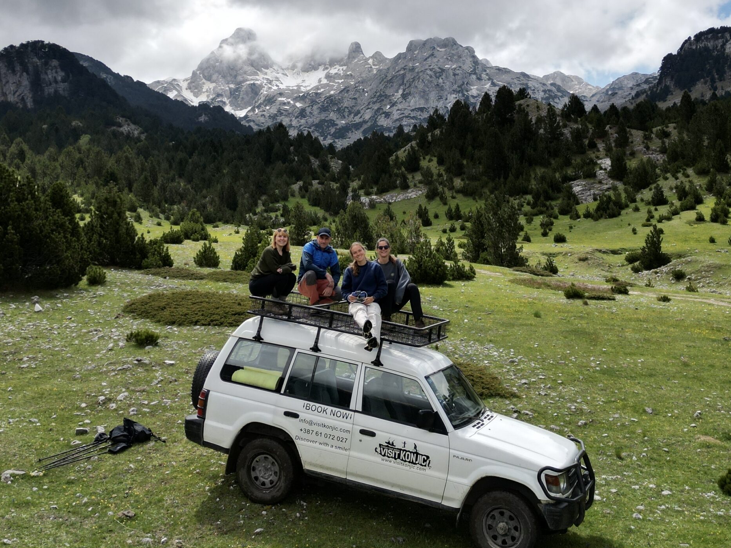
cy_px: 101
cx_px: 364
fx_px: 697
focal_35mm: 33
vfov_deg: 40.9
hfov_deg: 55.4
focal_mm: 6.72
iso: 100
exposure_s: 1/4000
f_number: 1.7
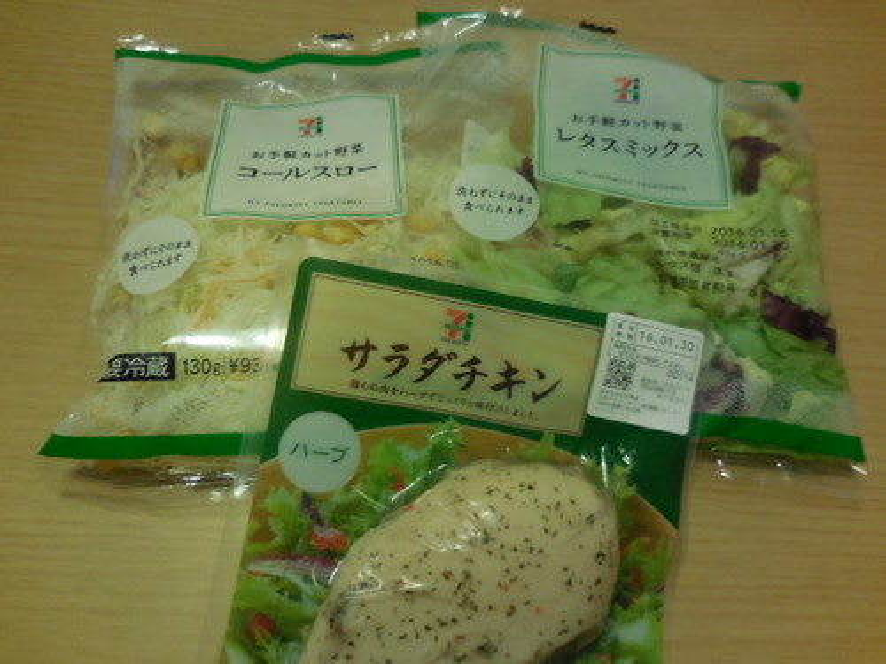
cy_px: 332
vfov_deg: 54.9
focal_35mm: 25
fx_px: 640
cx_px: 443
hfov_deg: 69.4
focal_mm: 4.5
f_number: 3.3
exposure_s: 1/13
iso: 400
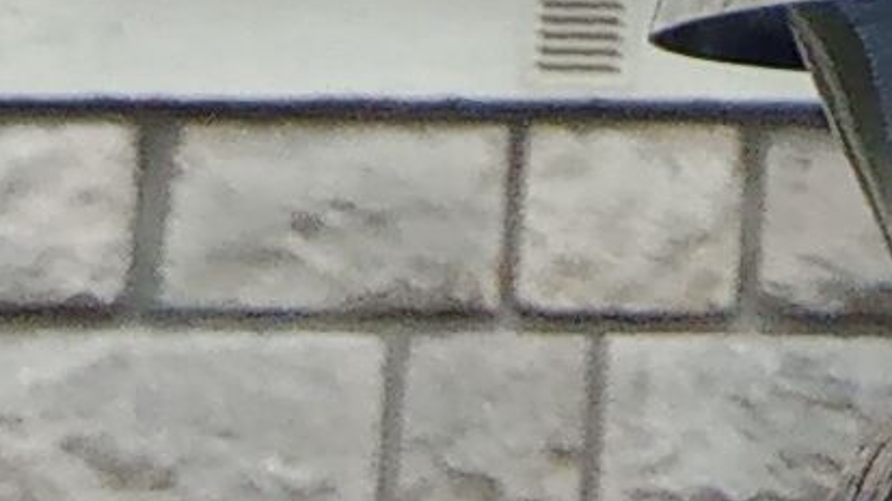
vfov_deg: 4.6
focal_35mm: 224
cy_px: -2017
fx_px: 5296
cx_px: 1518
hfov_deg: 9.3
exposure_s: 1/723
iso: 111
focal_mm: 2.78
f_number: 2.05
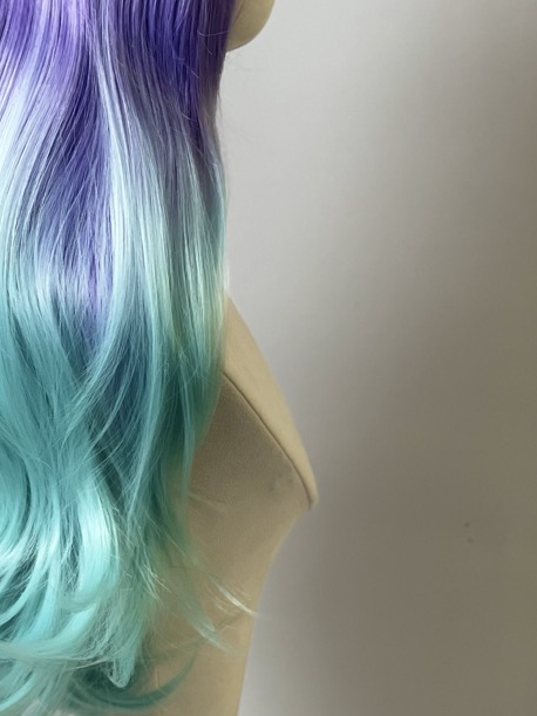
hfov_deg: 13.5
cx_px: 104
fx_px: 2255
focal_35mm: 109
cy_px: 348
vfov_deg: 18.0
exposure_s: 1/122
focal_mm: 6
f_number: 2
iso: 100
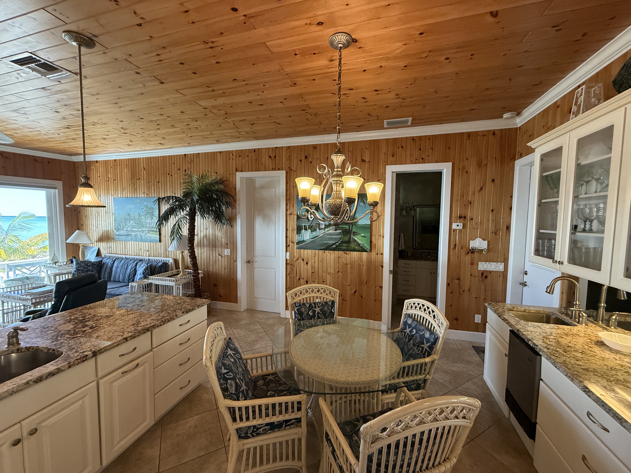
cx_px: 316
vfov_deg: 85.7
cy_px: 236
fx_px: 255
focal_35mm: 14
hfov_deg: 102.1
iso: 400
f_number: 2.2
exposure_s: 1/120
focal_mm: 2.22
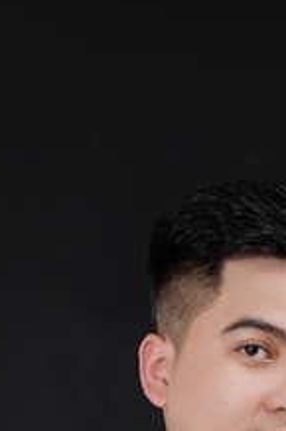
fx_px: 2228
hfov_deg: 7.3
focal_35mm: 187
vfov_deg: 10.5
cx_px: 335
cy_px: 735
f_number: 3.2
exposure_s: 1/100
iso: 50
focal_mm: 48.7
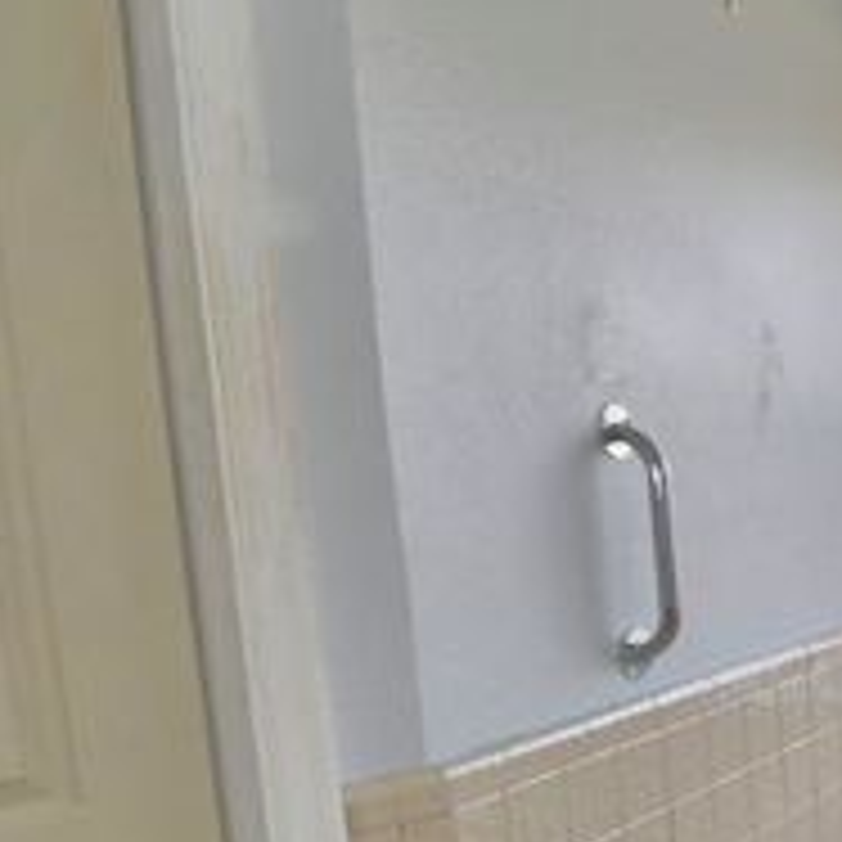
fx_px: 1321
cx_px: 1506
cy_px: 655
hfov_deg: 22.1
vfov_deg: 34.4
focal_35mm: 48
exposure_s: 1/125
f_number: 4.5
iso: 100
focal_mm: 10
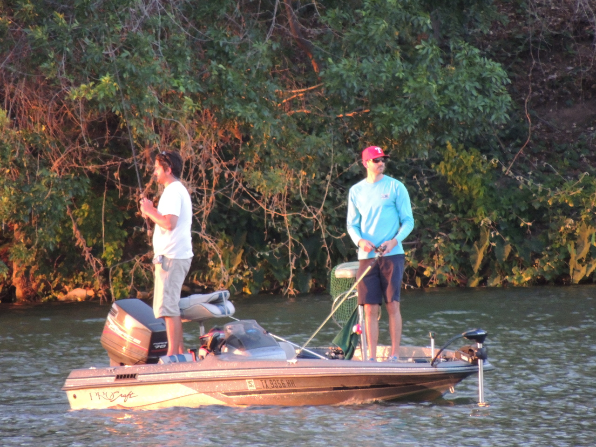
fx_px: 17217
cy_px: 224
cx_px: 298
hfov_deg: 2.0
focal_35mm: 1000
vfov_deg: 1.5
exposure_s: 1/50
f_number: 5.9
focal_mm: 180
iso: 800
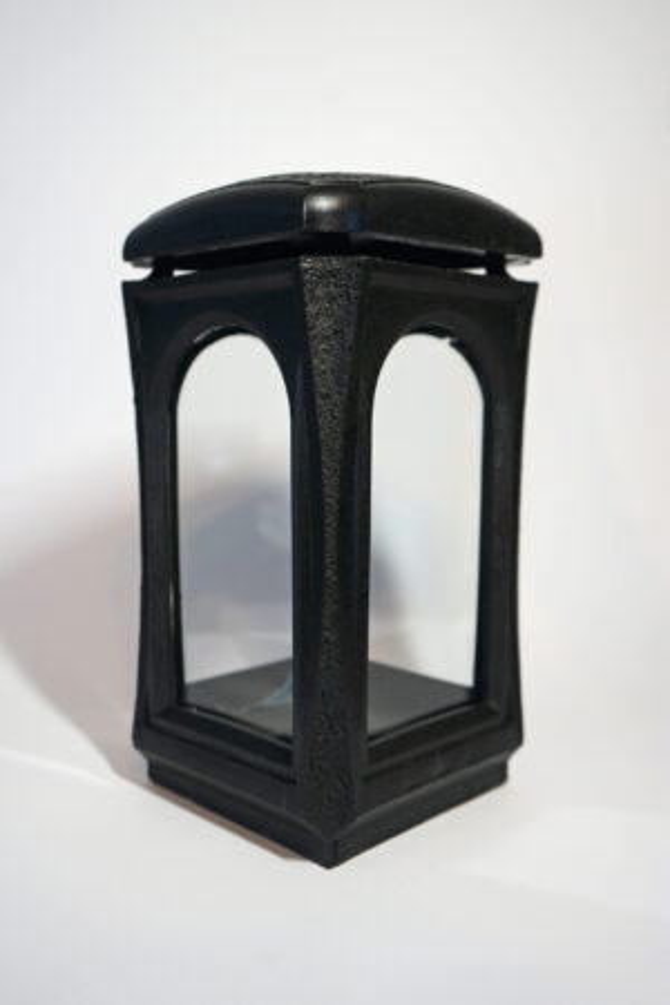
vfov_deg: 58.7
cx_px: 335
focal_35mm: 32
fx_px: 893
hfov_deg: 41.1
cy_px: 502
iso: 500
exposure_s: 1/60
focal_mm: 32
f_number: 4
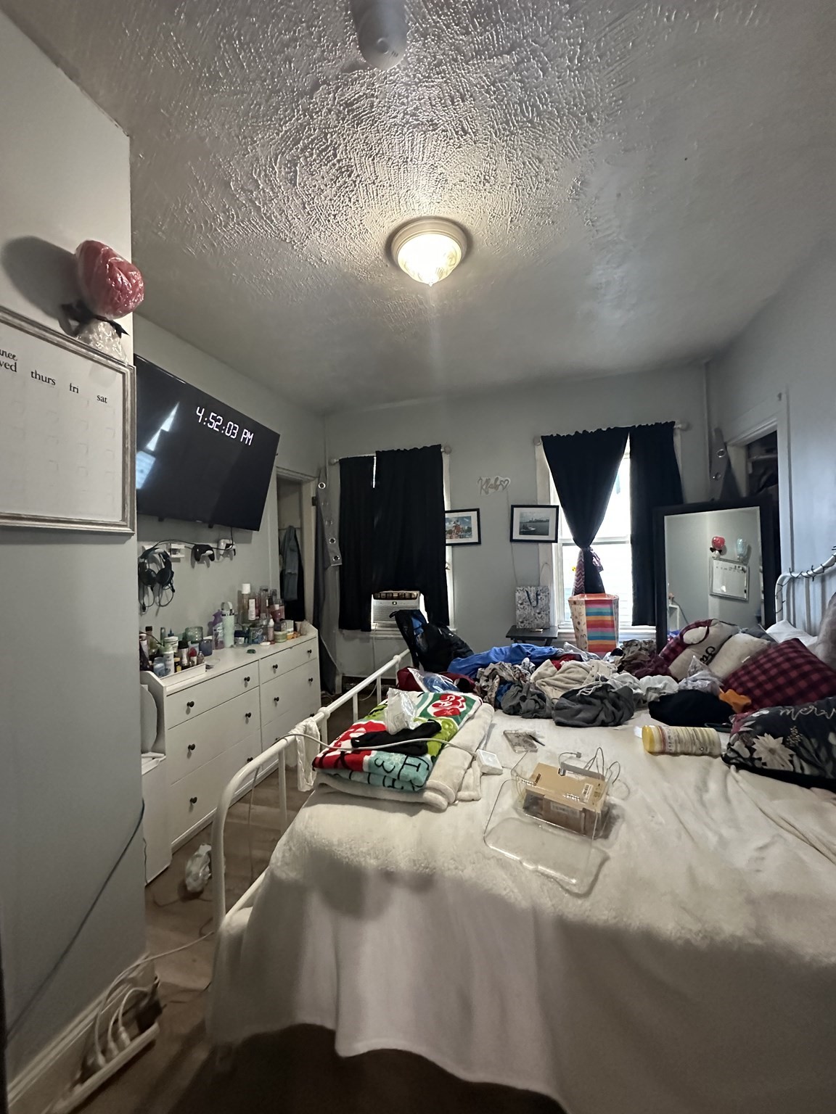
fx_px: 451
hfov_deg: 85.7
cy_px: 557
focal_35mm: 14
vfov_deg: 102.1
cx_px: 418
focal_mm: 2.22
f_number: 2.2
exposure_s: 1/60
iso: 1000
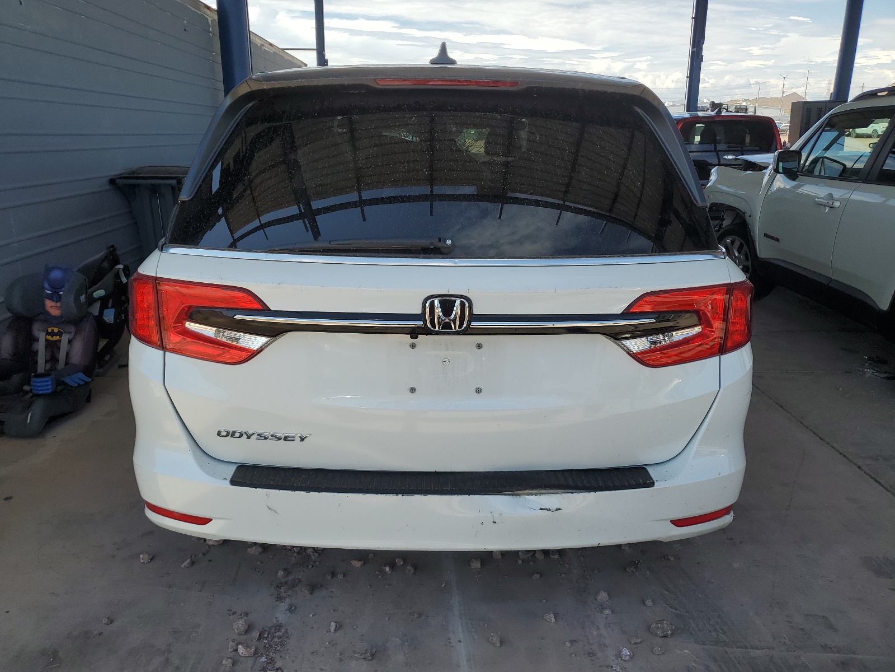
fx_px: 672
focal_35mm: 26
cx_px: 448
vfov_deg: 53.1
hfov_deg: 67.3
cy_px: 336
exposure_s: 1/2000
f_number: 1.5
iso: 50
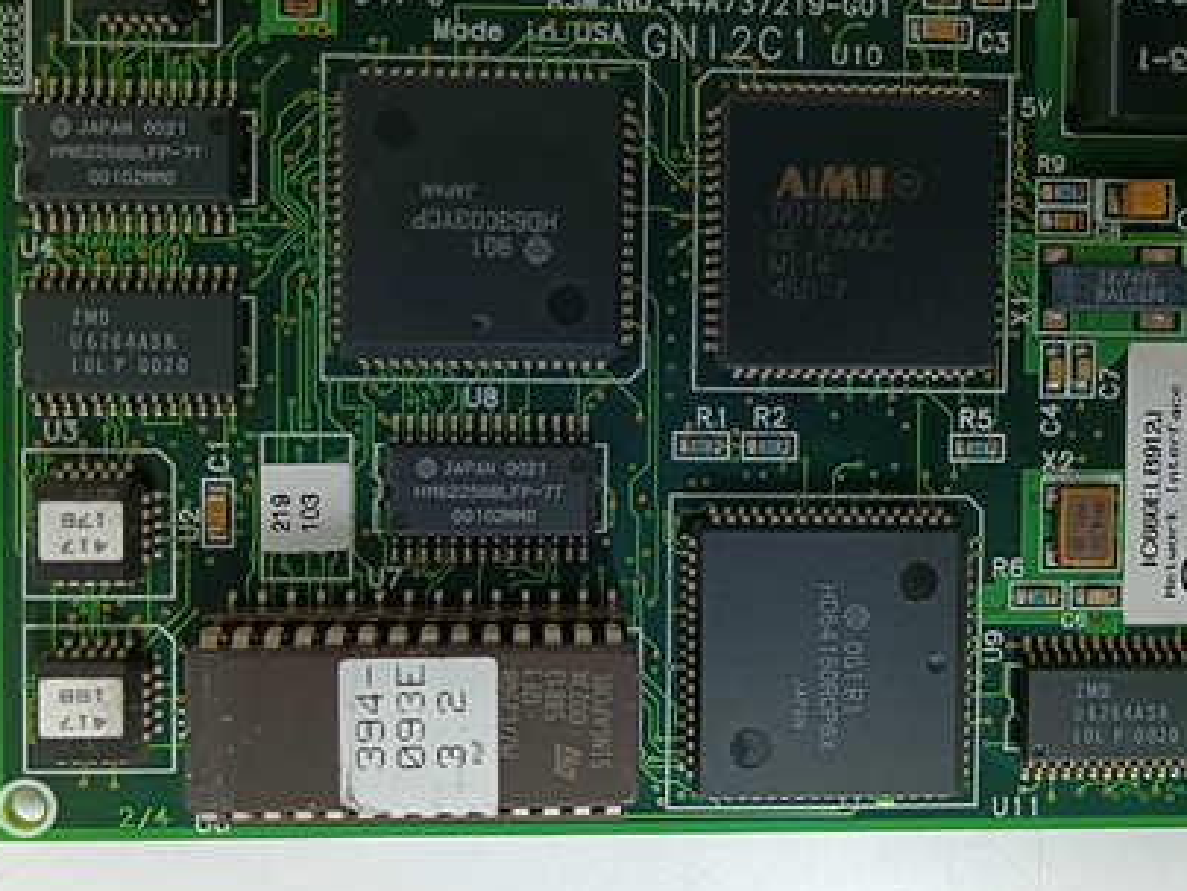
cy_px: 372
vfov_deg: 35.9
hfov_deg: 46.7
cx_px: 648
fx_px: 1372
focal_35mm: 40
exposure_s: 1/33.3
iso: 765
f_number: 1.9
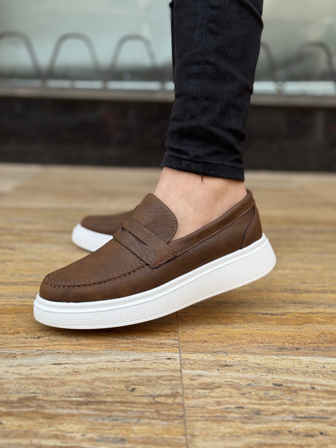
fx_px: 621
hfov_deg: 30.3
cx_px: 168
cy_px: 224
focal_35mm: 48
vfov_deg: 39.7
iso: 50
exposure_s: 1/174
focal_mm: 6.76
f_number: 1.78
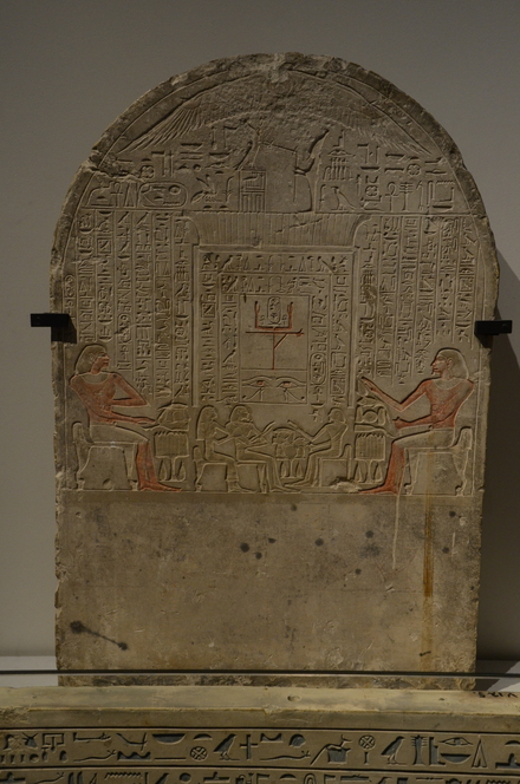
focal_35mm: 39
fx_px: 848
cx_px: 260
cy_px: 392
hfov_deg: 34.1
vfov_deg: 49.6
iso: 1250
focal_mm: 26
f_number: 4.5
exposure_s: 1/80
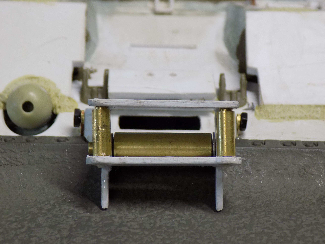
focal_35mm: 132
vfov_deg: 11.2
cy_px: 122
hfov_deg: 14.9
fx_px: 1239
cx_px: 162
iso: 220
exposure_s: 1/30
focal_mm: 23.4
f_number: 5
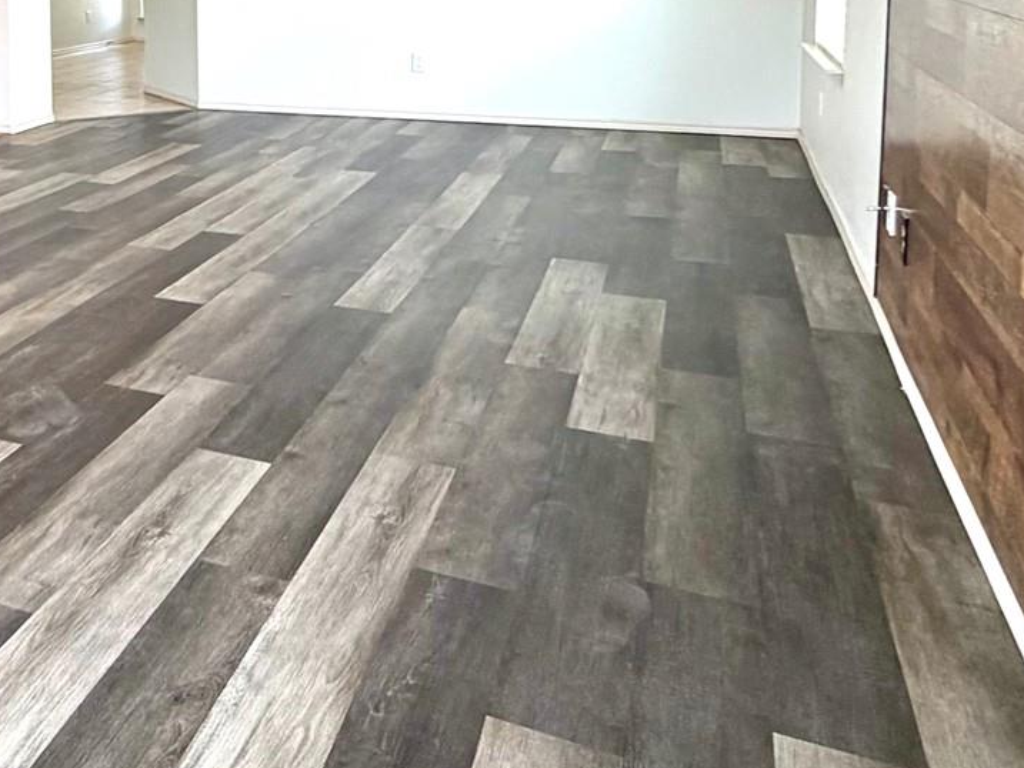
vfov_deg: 33.8
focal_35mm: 40
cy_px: 59
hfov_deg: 40.1
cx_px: -39
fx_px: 1183
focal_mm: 2.22
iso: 250
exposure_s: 1/120
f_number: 2.2
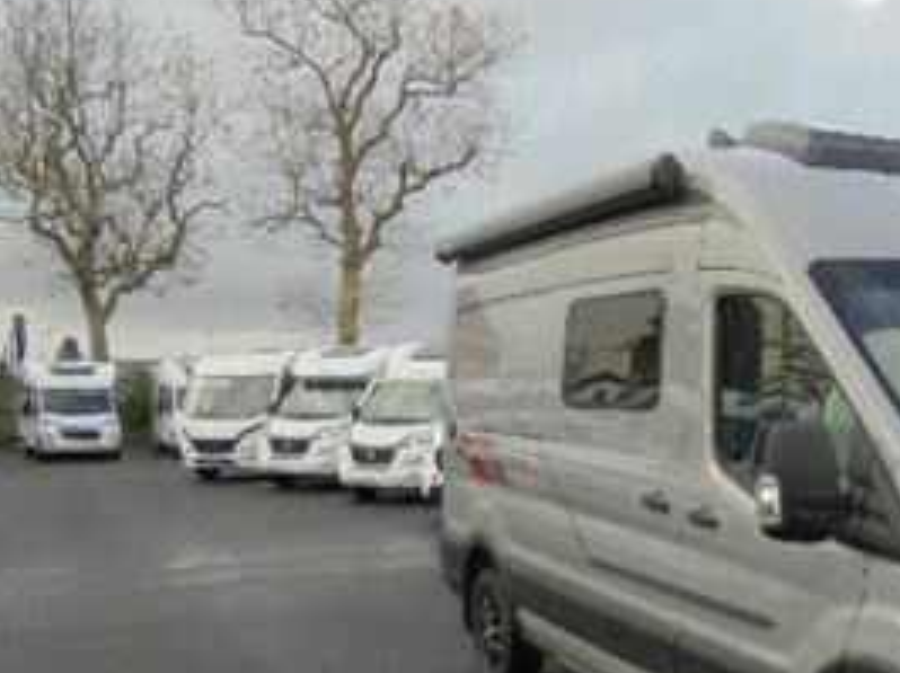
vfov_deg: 30.3
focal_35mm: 47
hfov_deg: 37.8
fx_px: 1221
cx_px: 809
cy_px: 501
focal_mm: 4.6
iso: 200
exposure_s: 1/250
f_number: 3.5
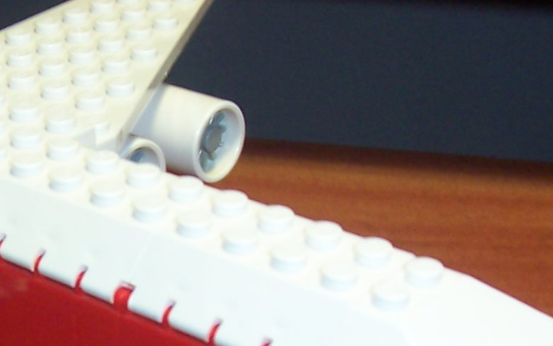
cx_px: 12
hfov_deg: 19.1
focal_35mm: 106
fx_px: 1598
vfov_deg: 12.2
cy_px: 364
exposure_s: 1/60
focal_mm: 5.6
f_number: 2.7
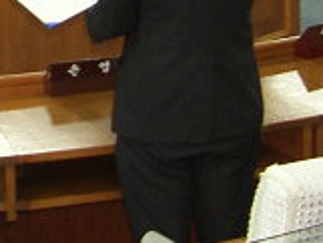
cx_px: -134
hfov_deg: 8.7
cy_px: -82
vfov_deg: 6.6
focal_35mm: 222
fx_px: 2073
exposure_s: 1/30
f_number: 2.5
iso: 100
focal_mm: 9
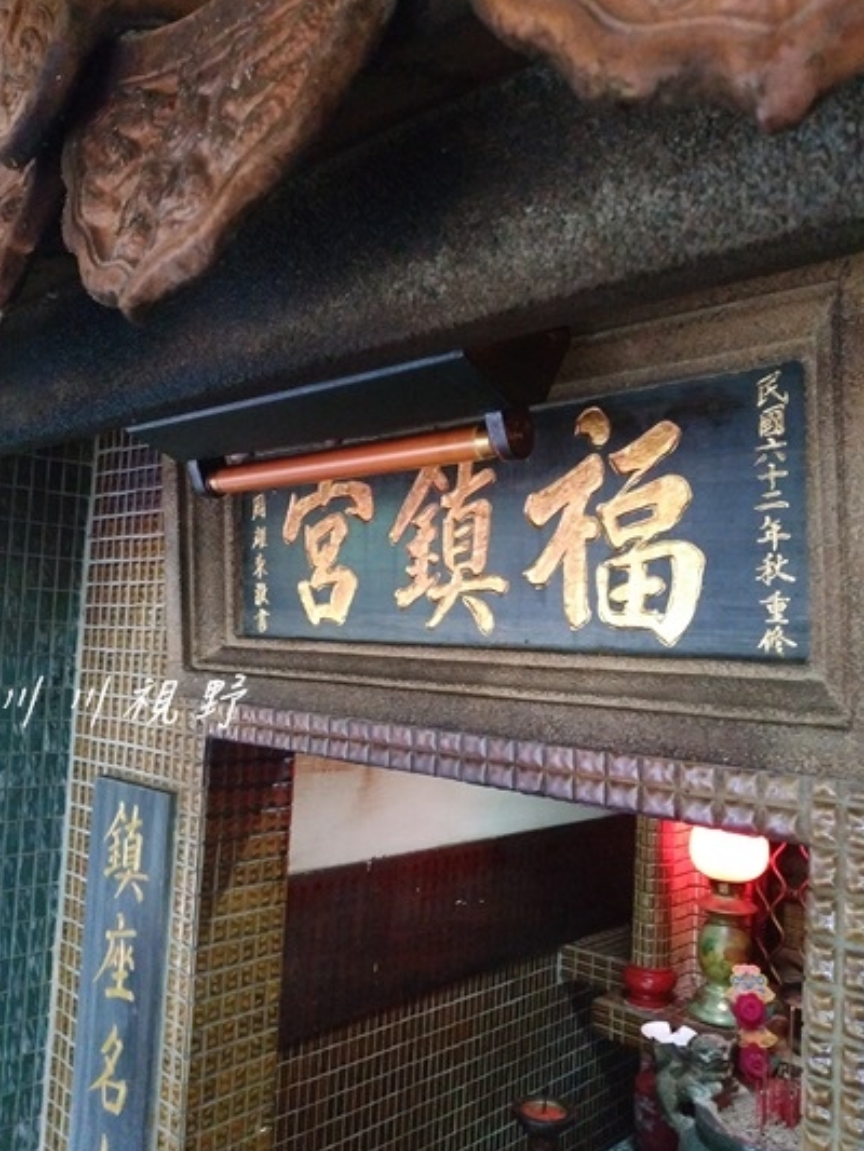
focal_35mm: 27
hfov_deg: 51.3
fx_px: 898
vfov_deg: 65.3
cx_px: 456
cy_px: 581
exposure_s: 1/20
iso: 1250
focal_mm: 3.94
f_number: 1.9
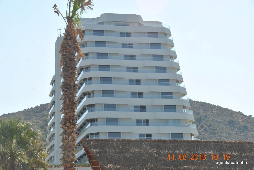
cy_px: 85
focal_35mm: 98
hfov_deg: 20.9
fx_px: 689
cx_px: 127
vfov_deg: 14.1
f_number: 10
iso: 100
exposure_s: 1/200
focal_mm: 65
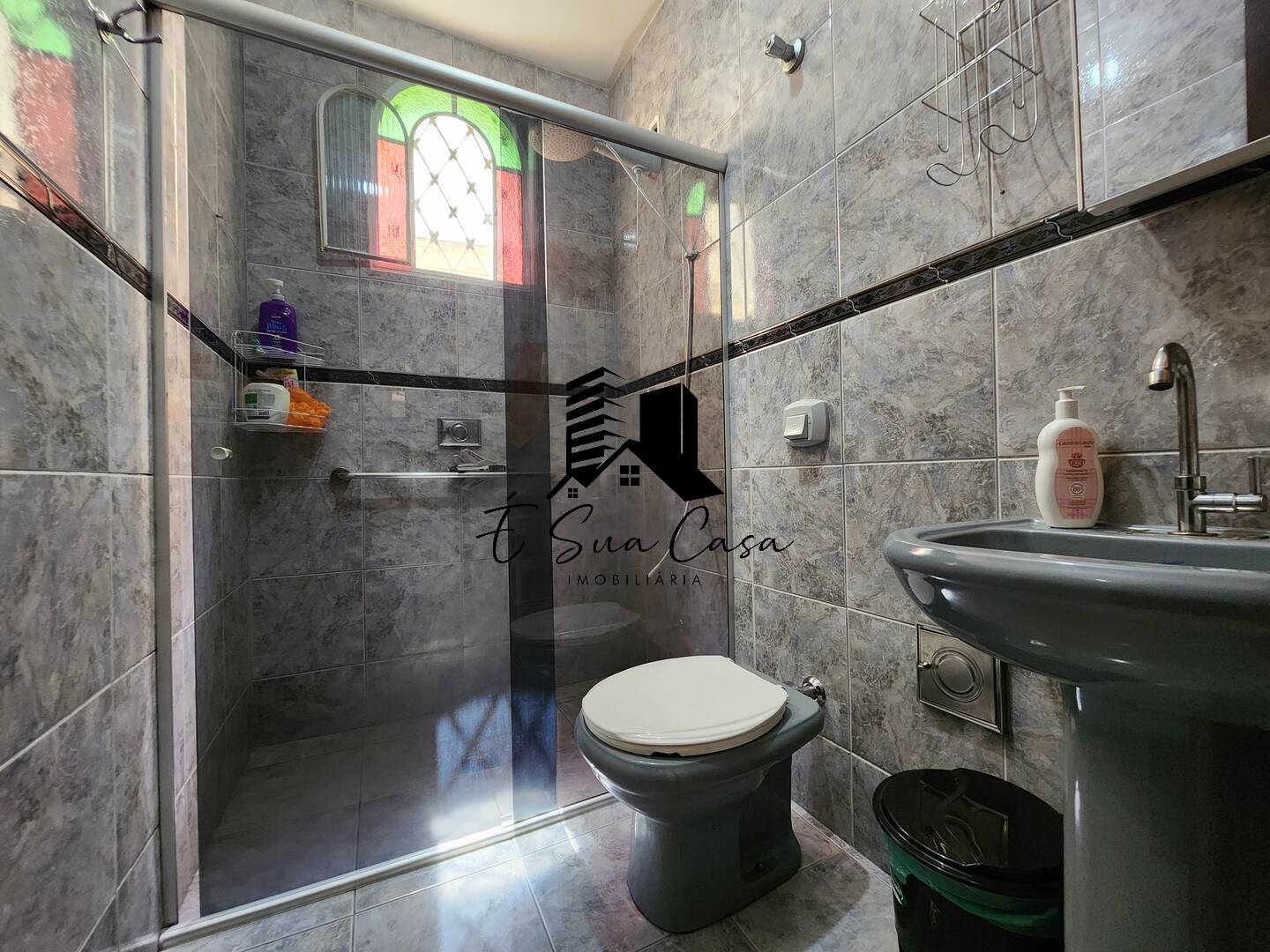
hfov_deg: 106.2
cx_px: 635
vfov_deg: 89.9
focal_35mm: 13
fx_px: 477
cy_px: 476
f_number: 2.2
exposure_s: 1/40
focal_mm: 2.2
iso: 320
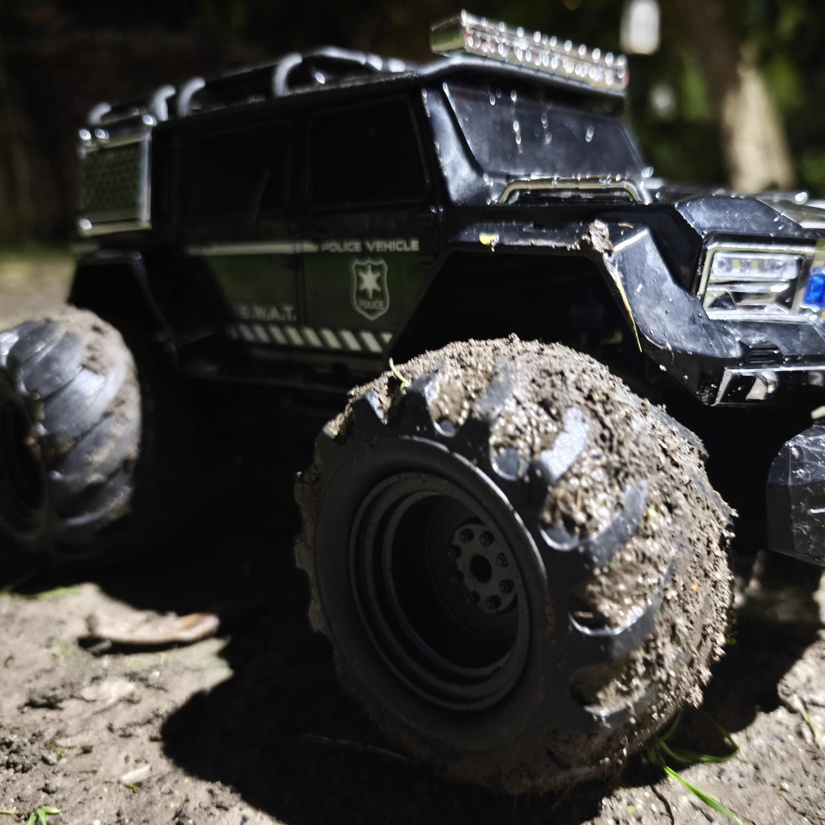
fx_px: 755
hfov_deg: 56.6
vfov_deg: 57.3
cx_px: 519
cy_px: 425
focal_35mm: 28
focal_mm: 6.57
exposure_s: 1/20
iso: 4000
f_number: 1.6
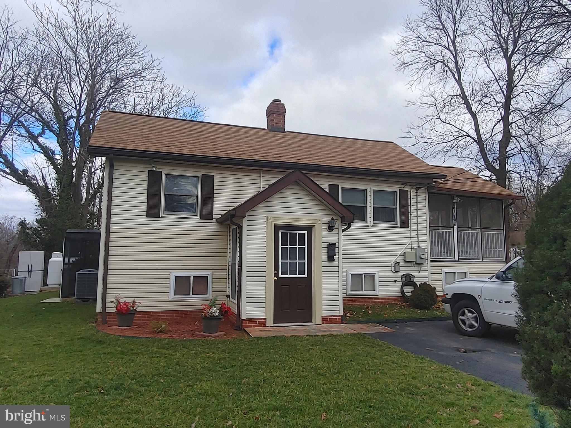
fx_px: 396
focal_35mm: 24
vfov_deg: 56.8
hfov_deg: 71.6
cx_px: 286
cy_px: 214
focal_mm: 1.6
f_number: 2.2
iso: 50
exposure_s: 1/781
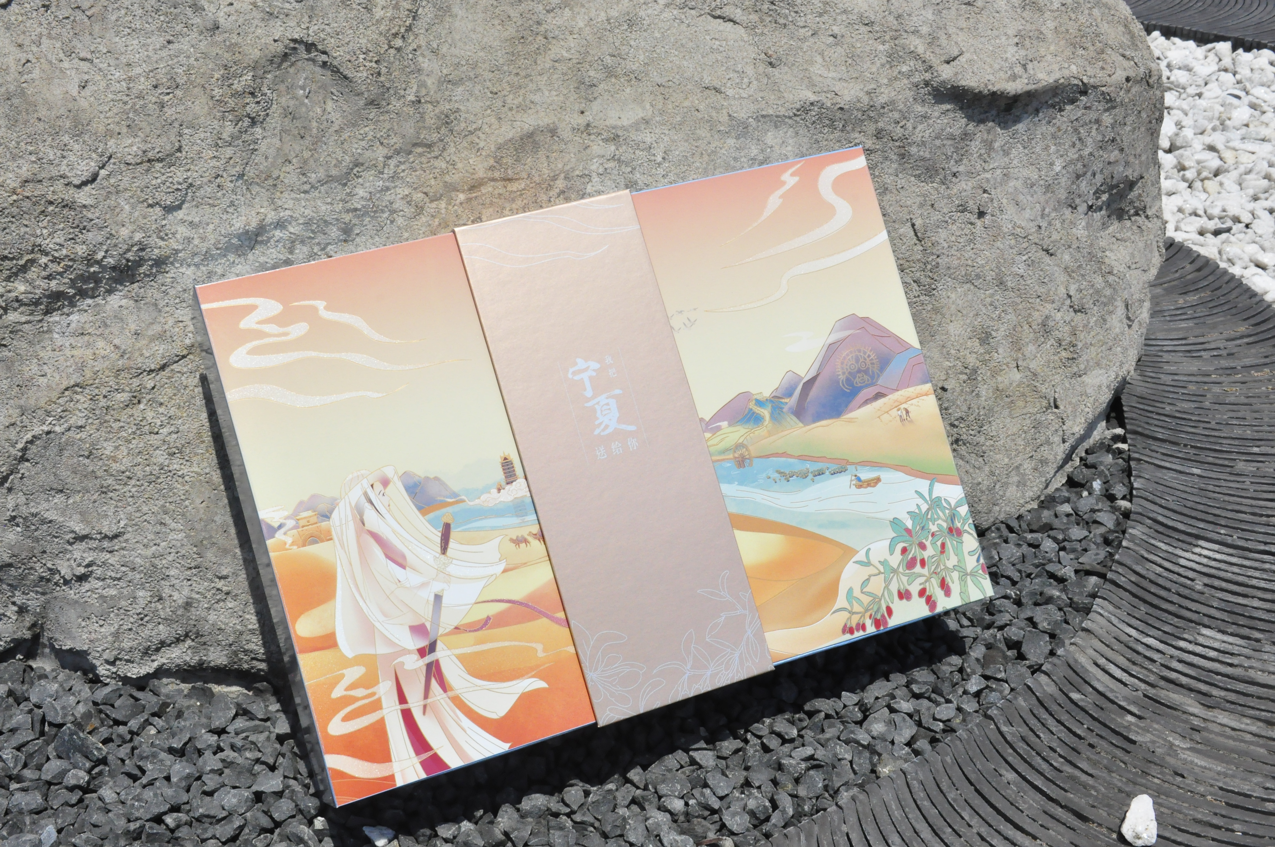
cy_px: 424
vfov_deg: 28.0
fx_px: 1698
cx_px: 638
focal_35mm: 48
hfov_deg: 41.2
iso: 1600
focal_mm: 32
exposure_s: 1/1000
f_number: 18
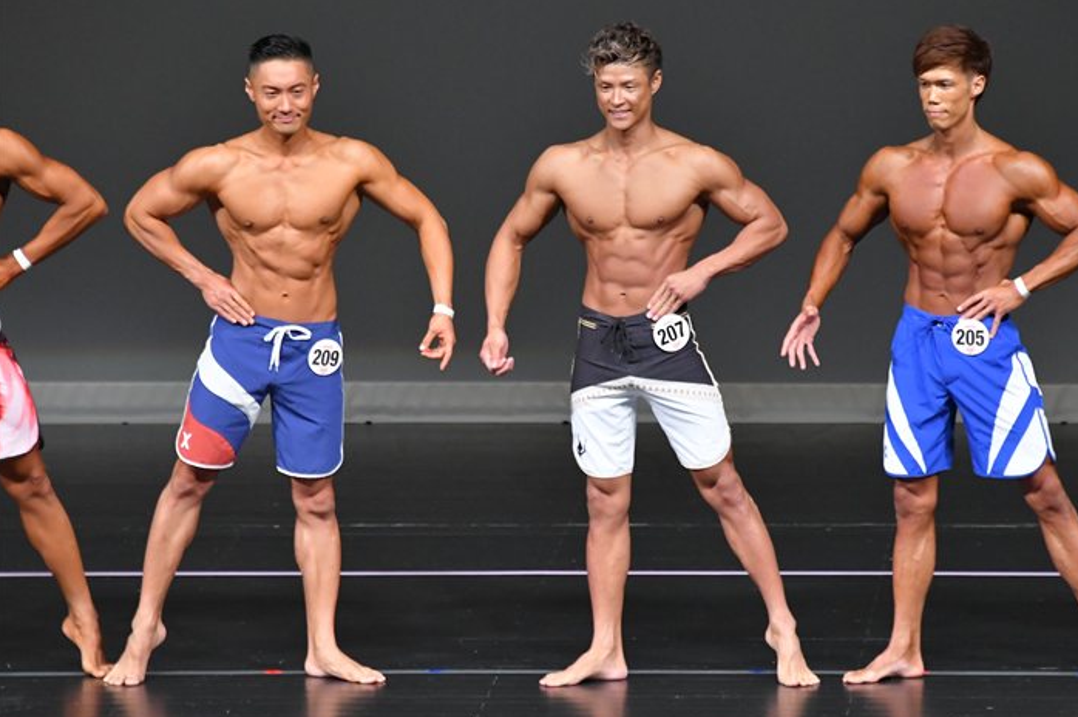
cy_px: 368
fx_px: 10471
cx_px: 594
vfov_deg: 3.9
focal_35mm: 350
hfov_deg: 5.9
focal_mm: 210
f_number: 5.6
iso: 4000
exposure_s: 1/400
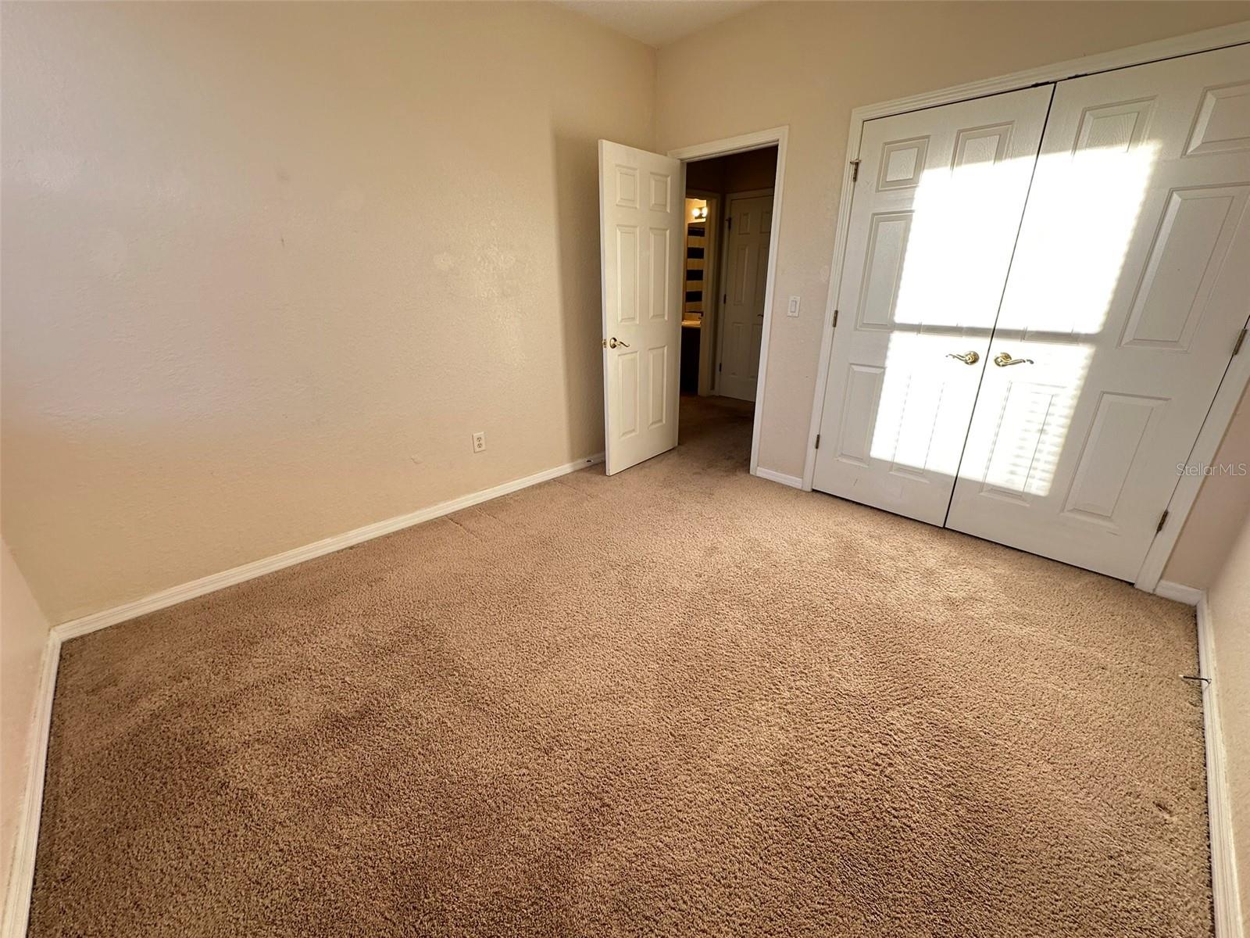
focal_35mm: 14
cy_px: 469
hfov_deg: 102.1
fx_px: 506
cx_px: 625
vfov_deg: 85.7
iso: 64
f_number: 2.2
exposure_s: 1/99
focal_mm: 2.22
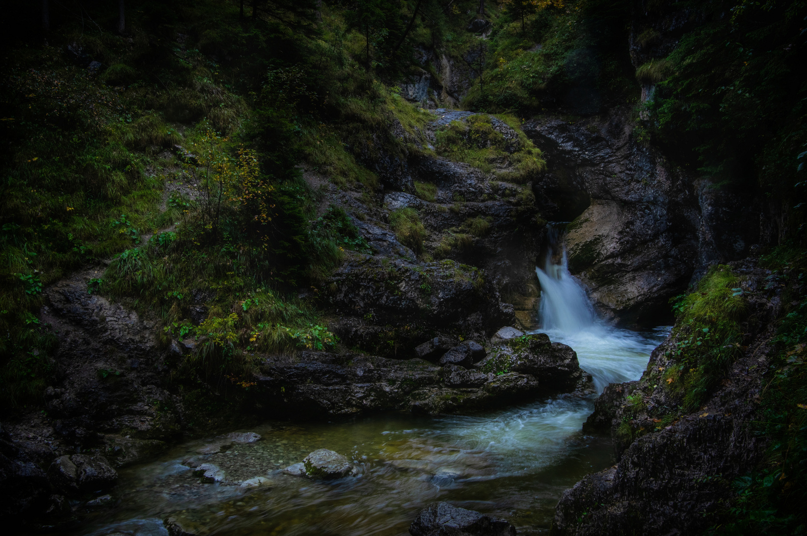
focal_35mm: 36
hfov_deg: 53.2
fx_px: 806
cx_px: 404
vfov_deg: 36.8
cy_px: 268
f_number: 13
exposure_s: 1/8
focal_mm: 24
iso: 400
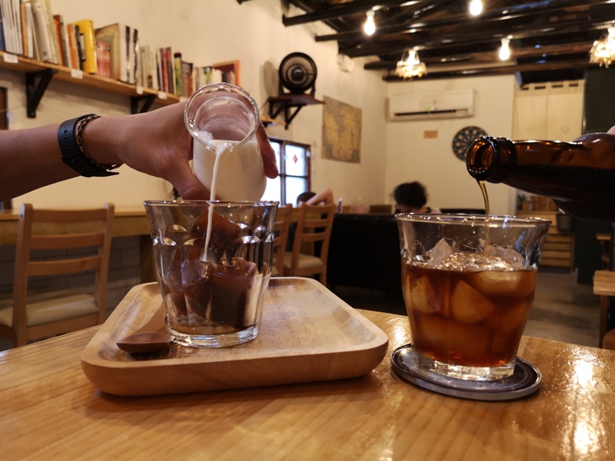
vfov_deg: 51.4
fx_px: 480
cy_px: 230
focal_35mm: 27
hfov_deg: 65.3
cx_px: 308
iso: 200
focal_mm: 3.95
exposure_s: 1/30
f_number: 1.8
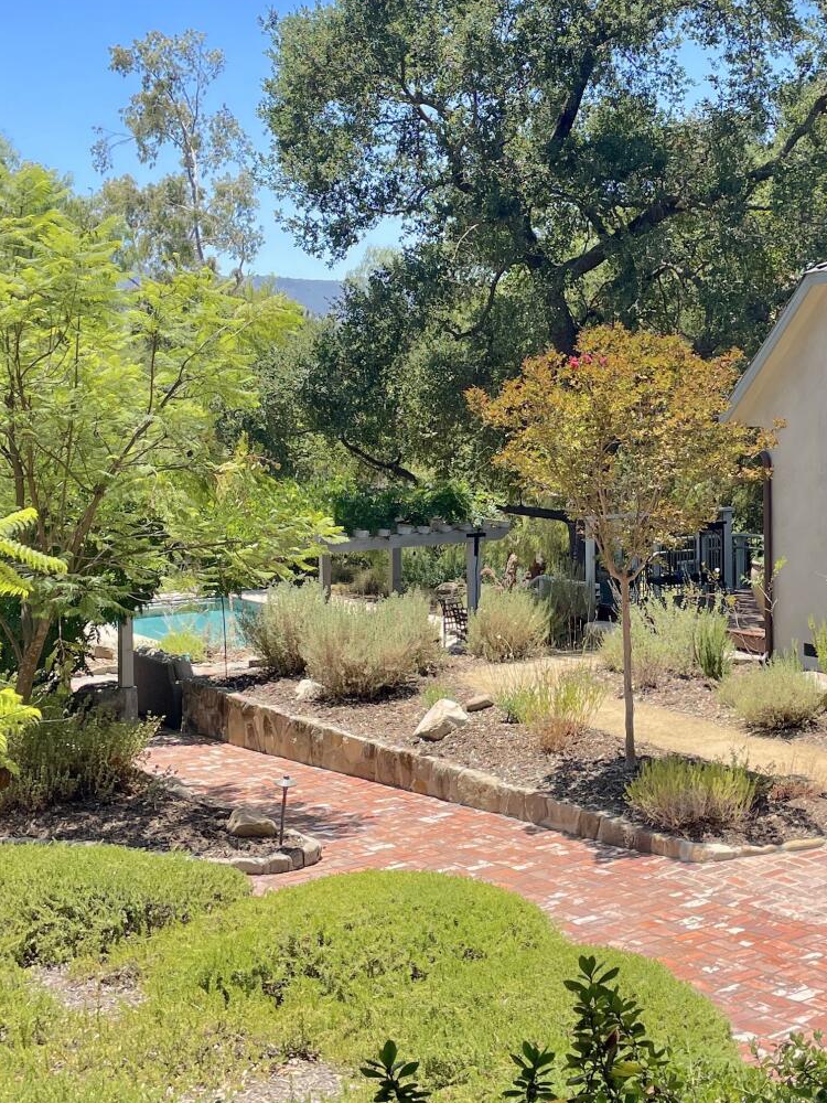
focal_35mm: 52
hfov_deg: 27.8
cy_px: 384
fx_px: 1656
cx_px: 577
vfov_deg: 36.5
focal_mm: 4.2
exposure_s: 1/2053
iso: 32
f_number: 1.6
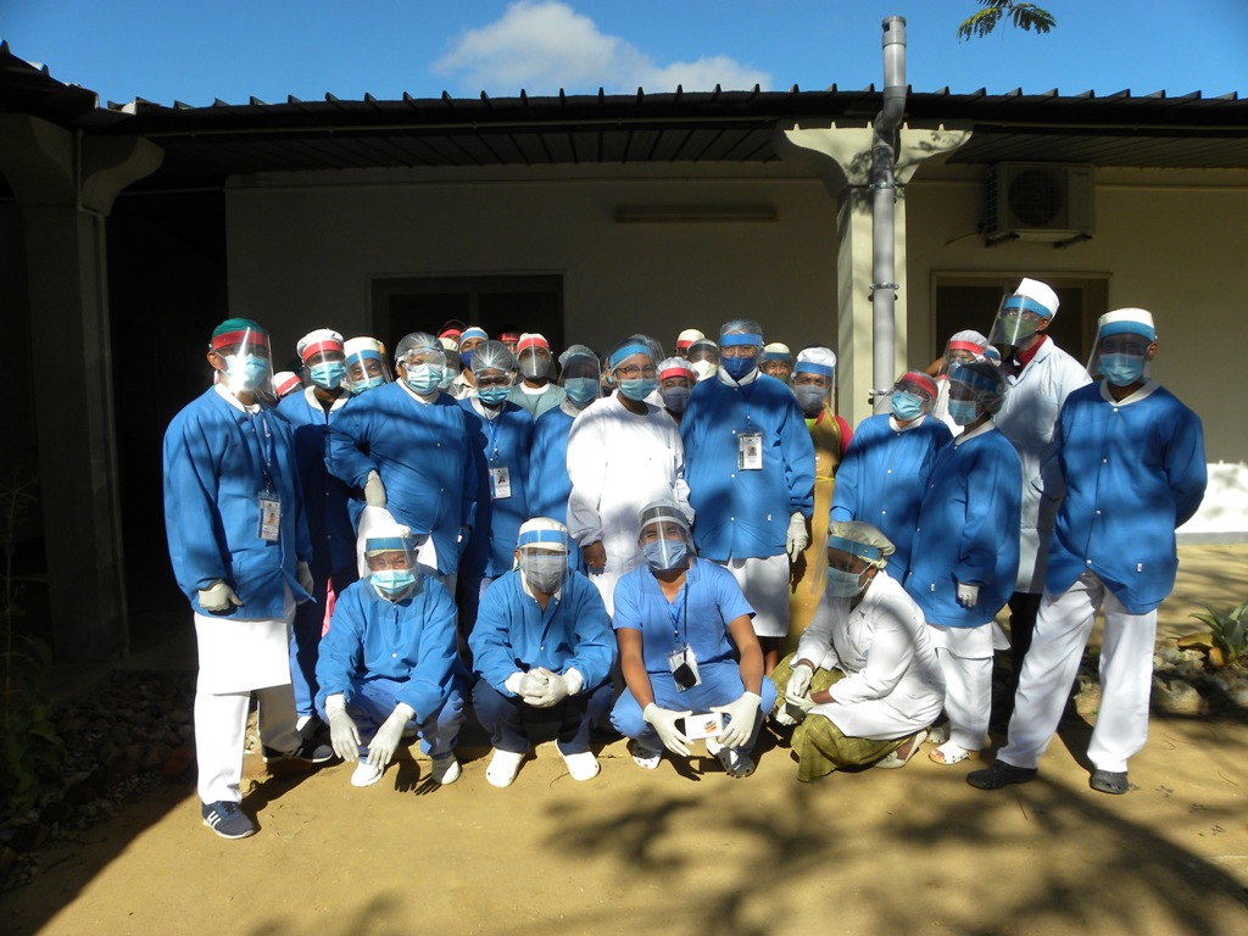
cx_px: 624
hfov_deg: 67.3
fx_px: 937
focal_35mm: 26
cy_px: 468
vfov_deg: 53.1
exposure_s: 1/335
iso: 64
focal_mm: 4.6
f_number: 5.6
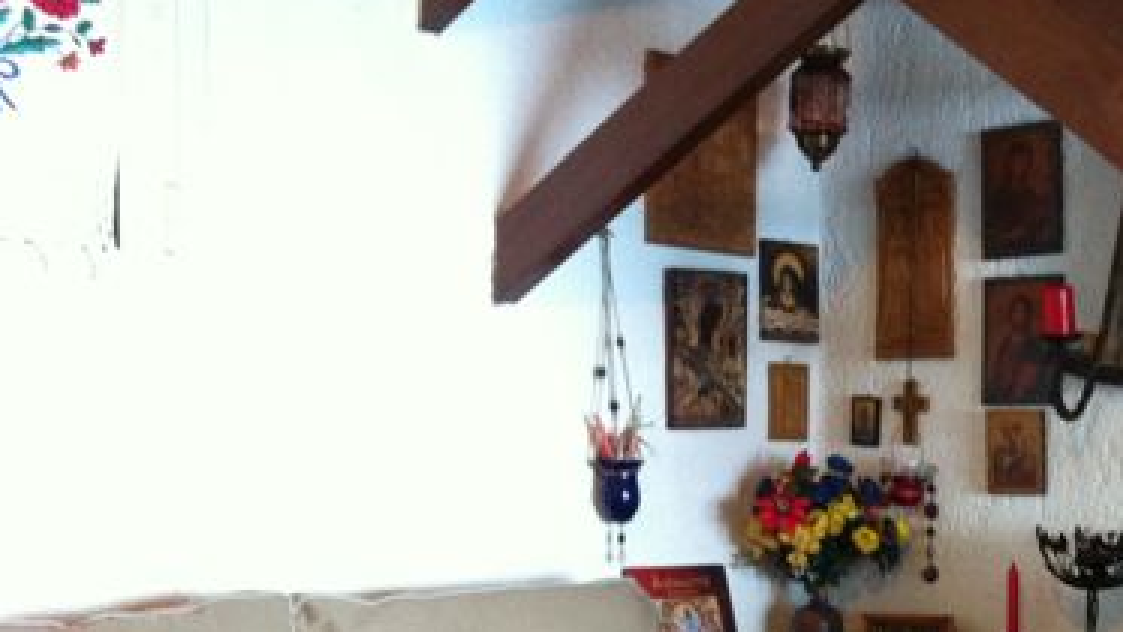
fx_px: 2144
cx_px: 1037
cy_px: 575
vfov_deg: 16.5
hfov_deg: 28.1
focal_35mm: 72
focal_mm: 3.85
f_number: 2.8
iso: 250
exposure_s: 1/15
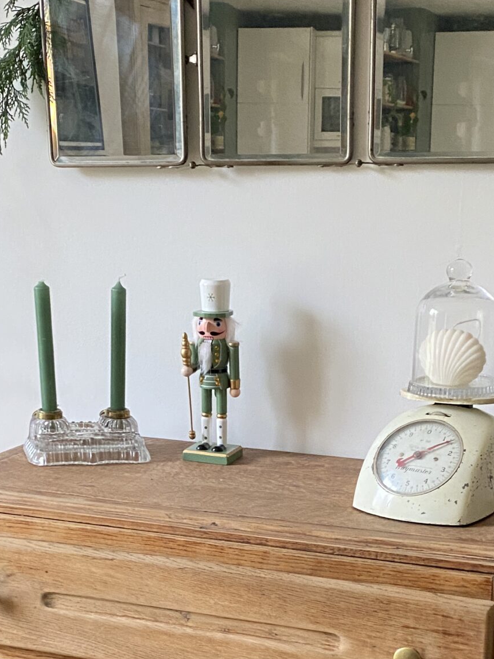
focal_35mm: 58
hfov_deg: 25.2
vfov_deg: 32.6
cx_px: 251
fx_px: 1104
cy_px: 489
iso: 500
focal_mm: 4.25
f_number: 1.8
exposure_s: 1/57
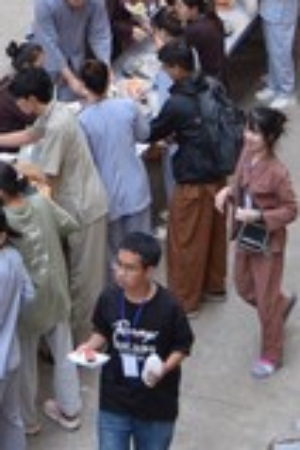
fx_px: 1737
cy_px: -187
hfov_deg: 9.8
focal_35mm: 139
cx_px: -3
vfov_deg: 14.0
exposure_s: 1/80
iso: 100
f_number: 4
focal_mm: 34
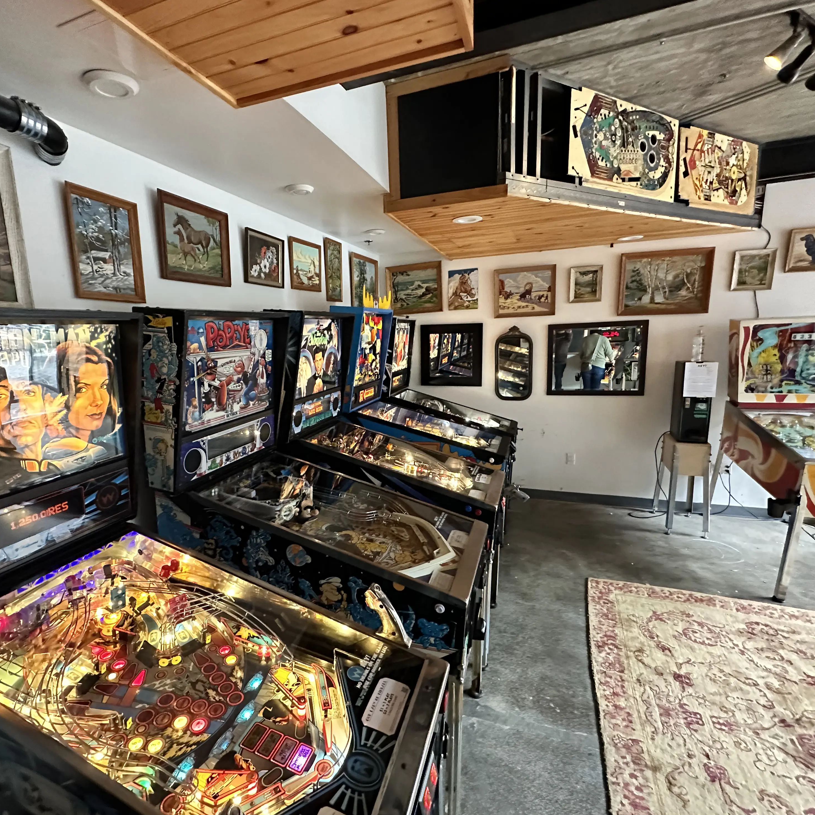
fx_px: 453
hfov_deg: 83.8
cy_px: 415
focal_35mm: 17
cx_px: 371
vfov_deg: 84.0
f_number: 2.2
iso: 1250
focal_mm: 2.22
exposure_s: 1/60
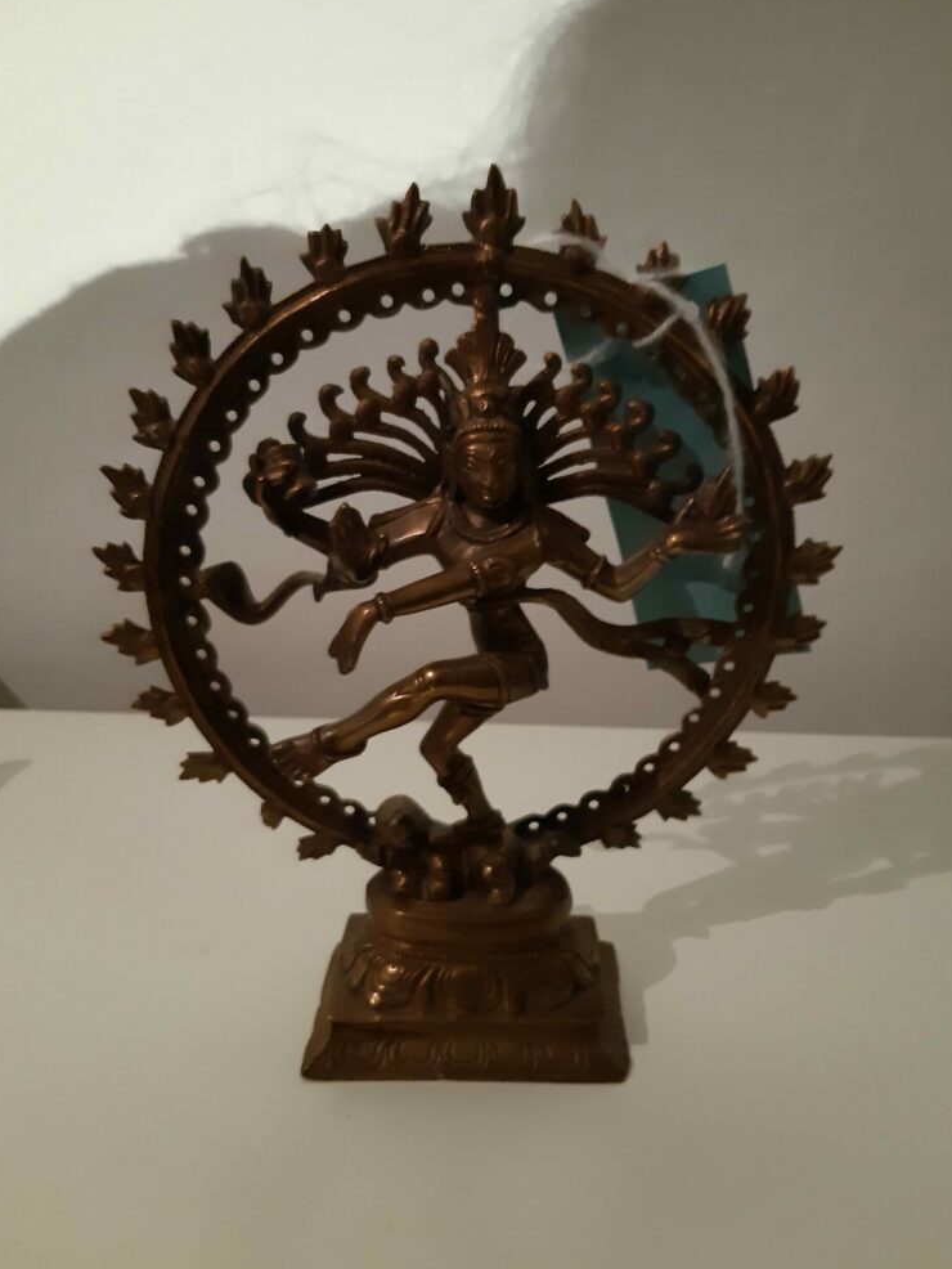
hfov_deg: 51.4
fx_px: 990
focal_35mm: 27
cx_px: 488
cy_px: 641
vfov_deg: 65.3
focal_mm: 3.92
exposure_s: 1/24
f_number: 1.7
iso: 640
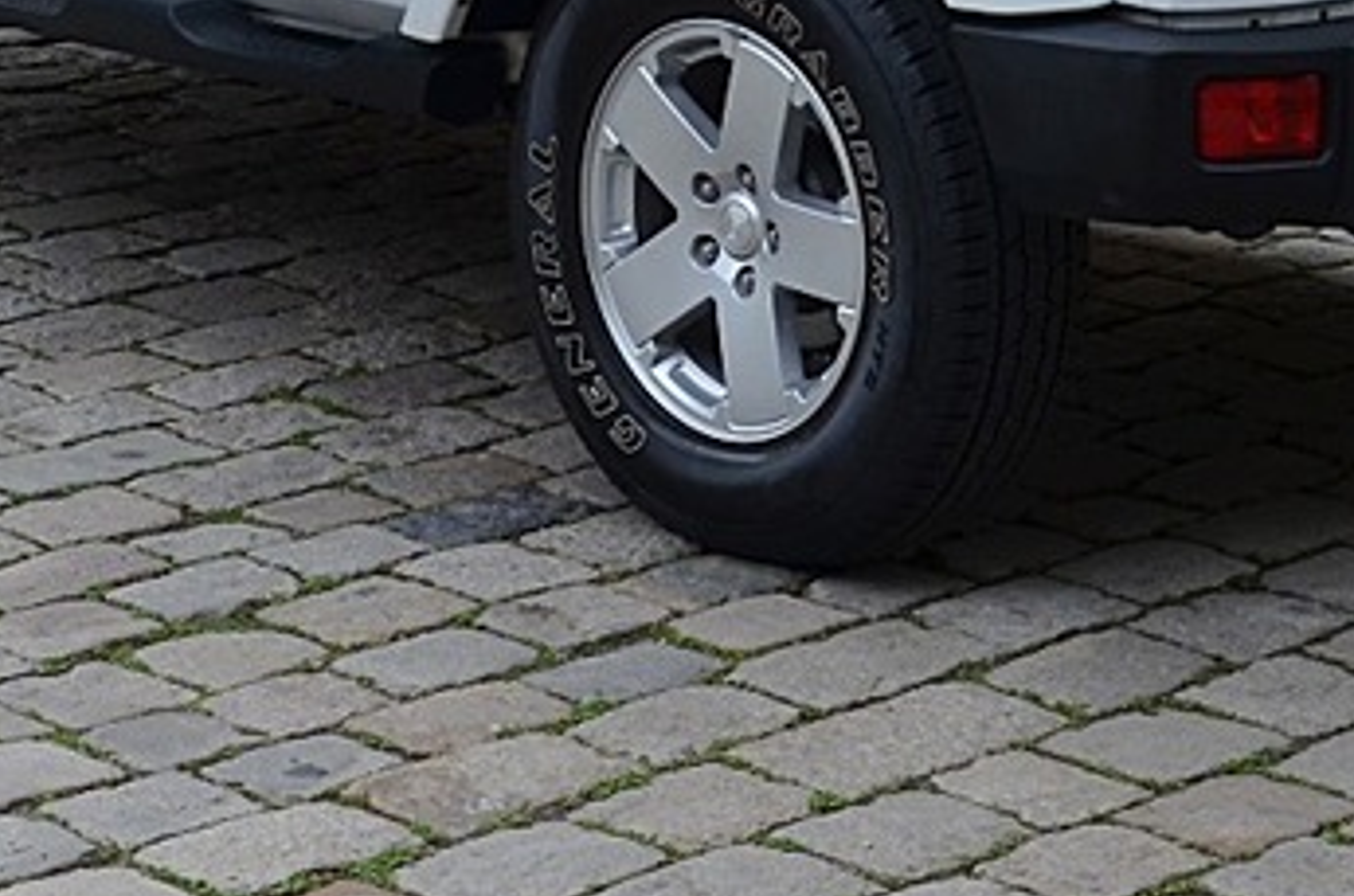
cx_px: 806
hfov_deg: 16.8
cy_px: -423
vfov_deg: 10.8
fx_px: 4578
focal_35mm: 122
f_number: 7.1
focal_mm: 22
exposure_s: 1/200
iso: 200
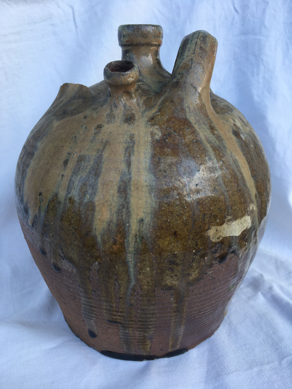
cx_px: 146
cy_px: 194
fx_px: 326
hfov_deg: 48.2
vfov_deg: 61.7
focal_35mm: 29
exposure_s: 1/197
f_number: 2.2
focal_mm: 4.15
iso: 25
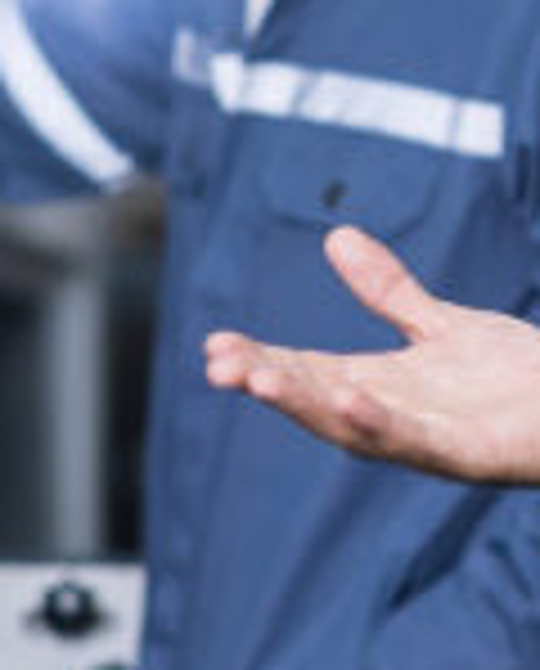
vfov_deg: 4.7
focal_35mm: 410
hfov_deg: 3.8
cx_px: 783
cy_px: 126
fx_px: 8157
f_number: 2.8
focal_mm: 85
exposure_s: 1/400
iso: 800
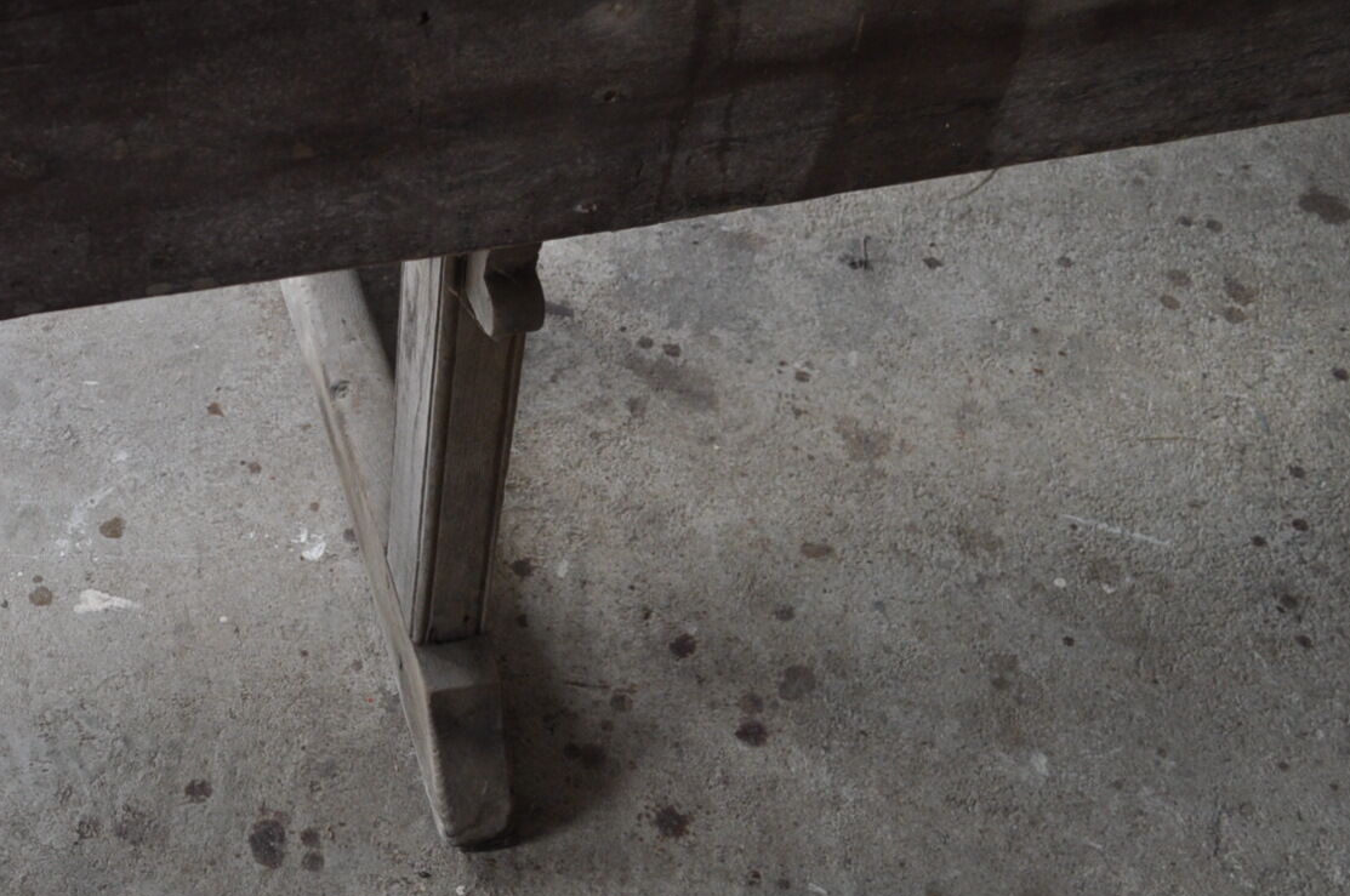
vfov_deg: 25.8
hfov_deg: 36.9
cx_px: 262
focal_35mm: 52
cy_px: 330
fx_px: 1947
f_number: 4
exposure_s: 1/60
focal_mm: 18
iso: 450
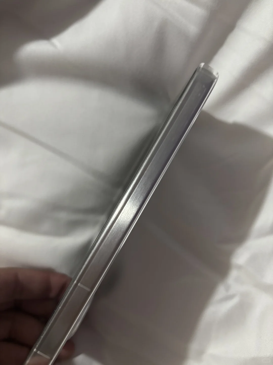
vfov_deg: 67.3
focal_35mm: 26
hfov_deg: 53.1
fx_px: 273
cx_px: 136
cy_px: 182
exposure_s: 1/33
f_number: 1.6
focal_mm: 5.96
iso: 500
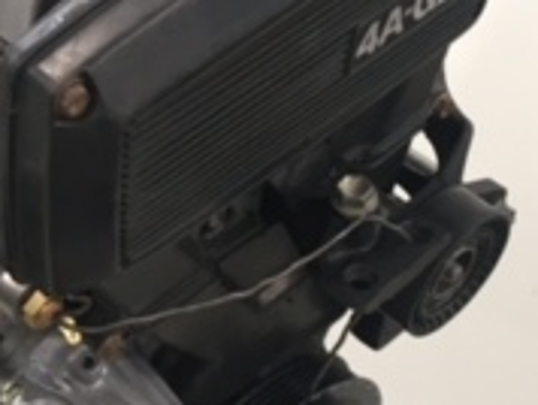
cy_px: 133
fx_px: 1619
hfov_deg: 17.9
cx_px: -109
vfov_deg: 14.2
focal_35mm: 104
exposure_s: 1/33
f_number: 2.2
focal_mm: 4.15
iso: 80
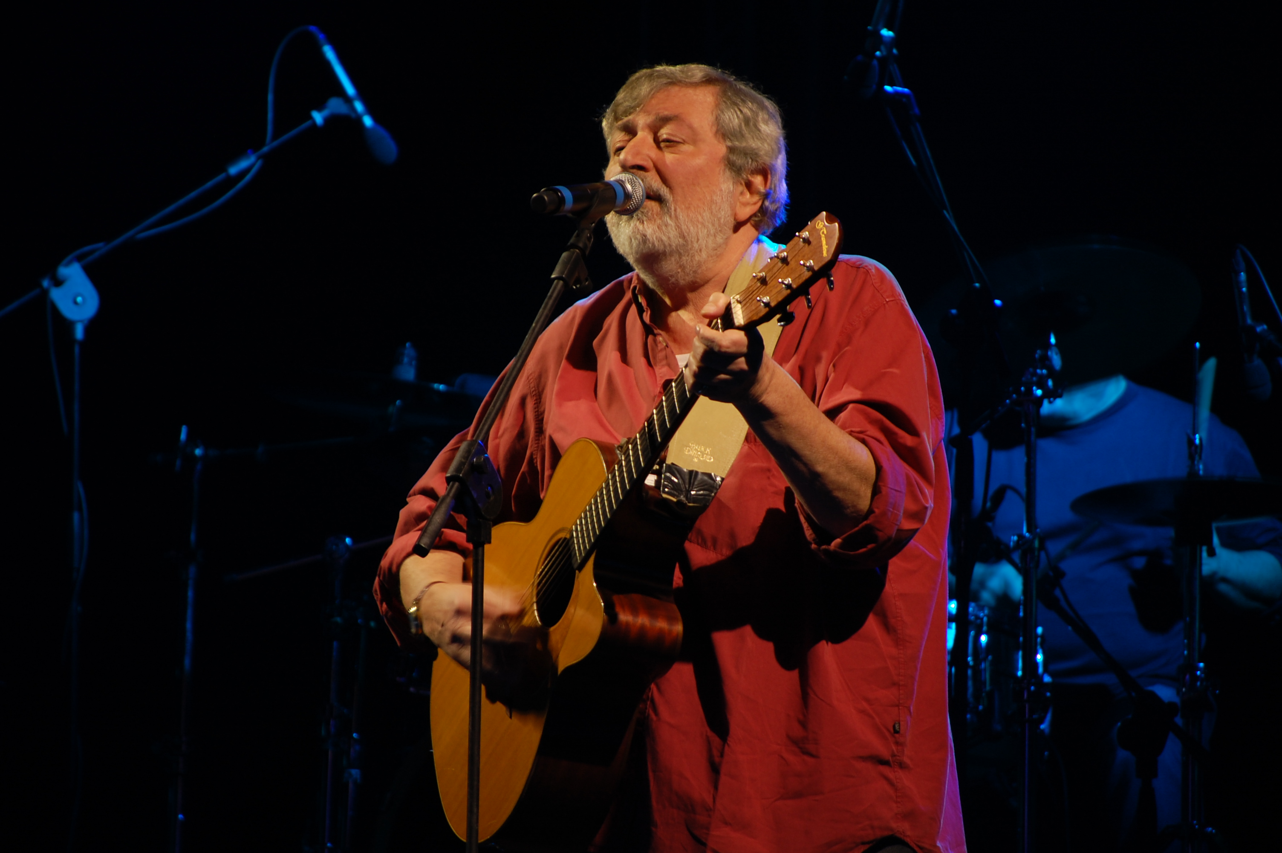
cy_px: 426
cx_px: 641
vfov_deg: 4.6
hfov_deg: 6.9
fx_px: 10674
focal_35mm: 300
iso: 200
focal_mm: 200
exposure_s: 1/25
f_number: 5.6
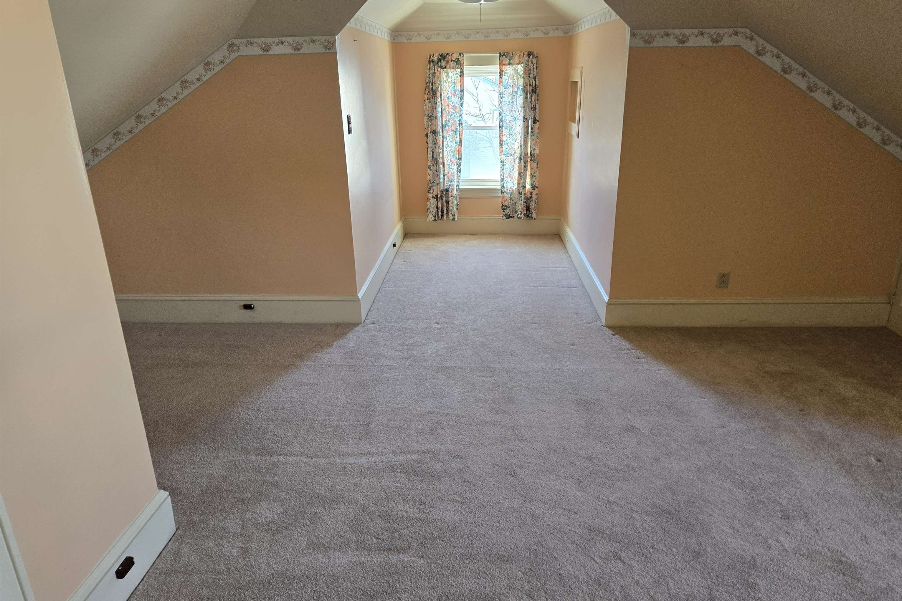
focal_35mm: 24
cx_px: 452
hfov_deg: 73.7
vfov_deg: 53.1
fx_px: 601
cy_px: 309
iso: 200
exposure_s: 1/120
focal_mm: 5.4
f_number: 1.8
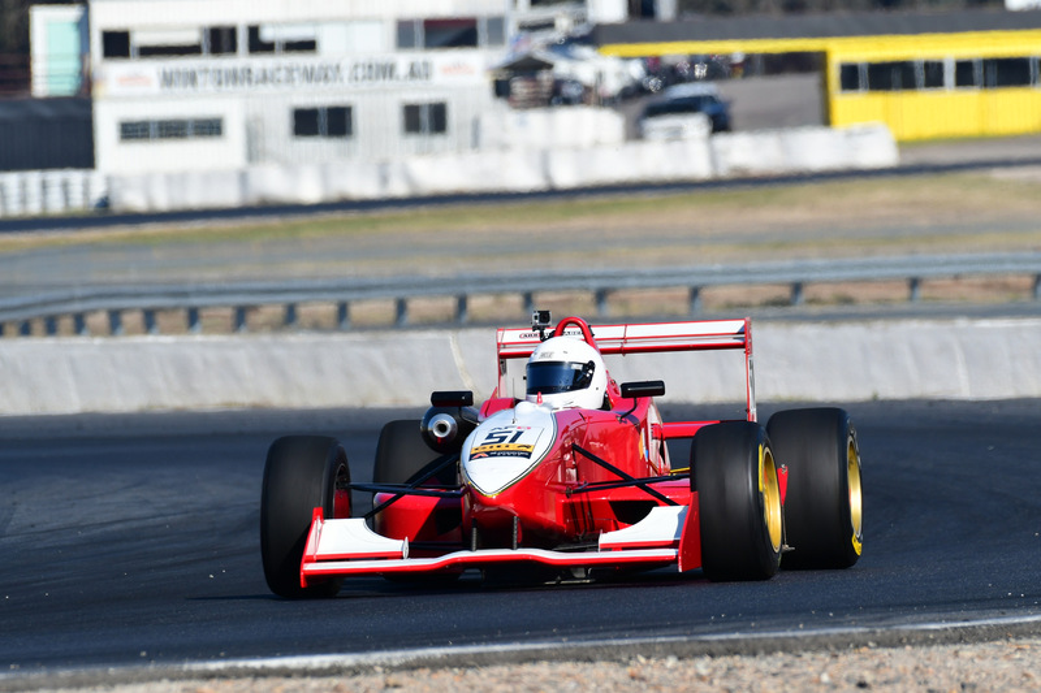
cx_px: 520
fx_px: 20814
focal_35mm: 720
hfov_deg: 2.9
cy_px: 346
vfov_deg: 1.9
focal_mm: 480
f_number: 10
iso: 320
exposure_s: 1/640
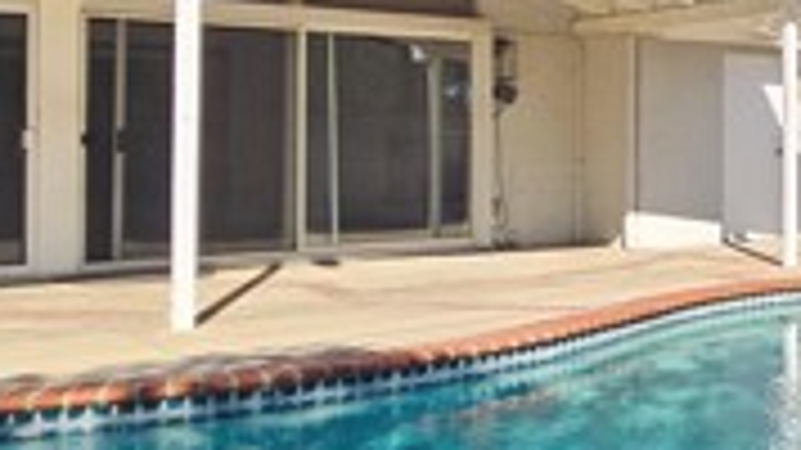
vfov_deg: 23.3
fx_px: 1083
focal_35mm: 51
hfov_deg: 31.1
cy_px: 122
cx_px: 1053
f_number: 2.2
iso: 50
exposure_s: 1/1176
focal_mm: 2.2
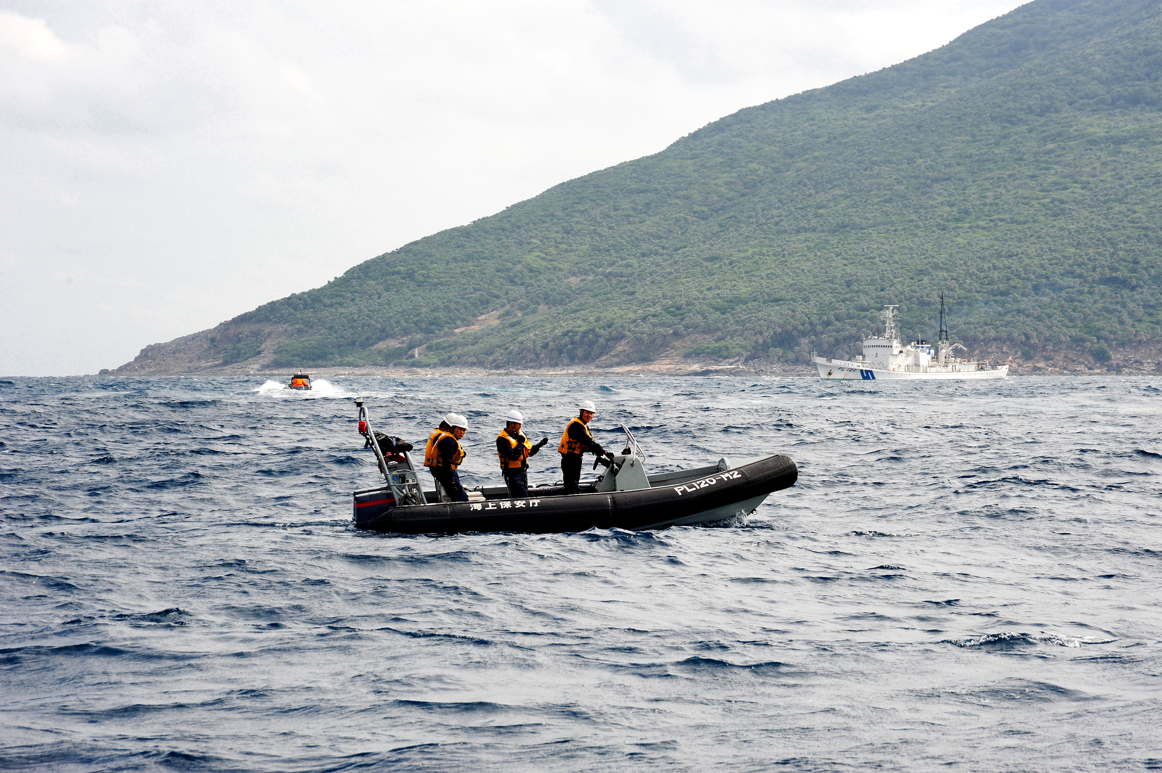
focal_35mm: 120
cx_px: 581
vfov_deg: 11.4
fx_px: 3871
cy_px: 386
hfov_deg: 17.1
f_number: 13
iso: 500
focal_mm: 120
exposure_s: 1/640
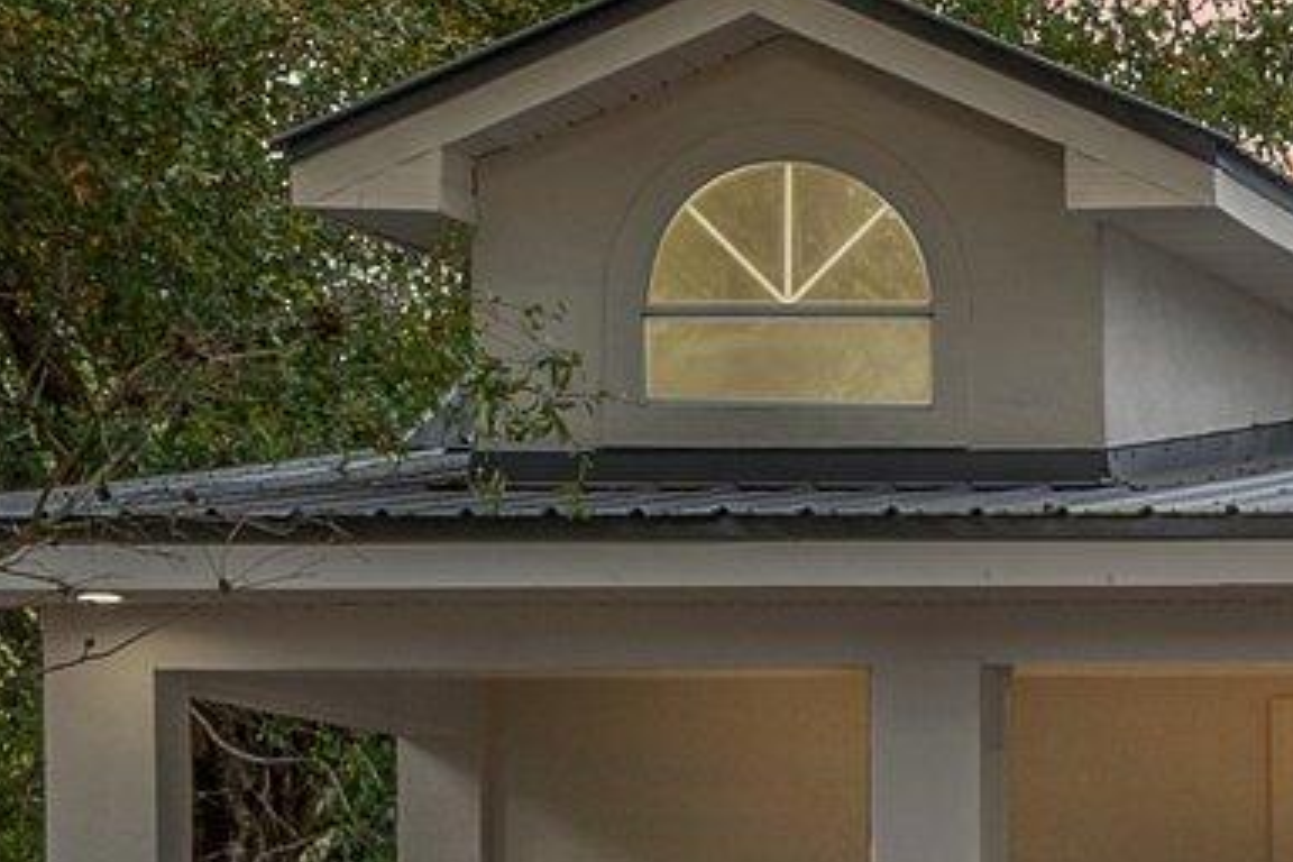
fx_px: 6895
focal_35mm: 192
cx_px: 2566
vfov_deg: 7.1
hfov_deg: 10.0
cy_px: 1032
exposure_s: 1/13
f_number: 8
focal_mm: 24
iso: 125
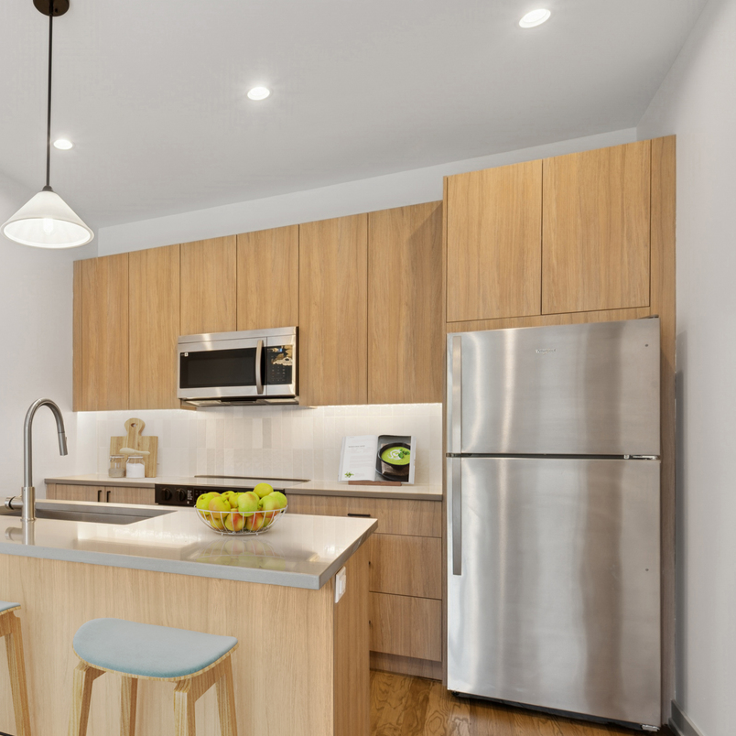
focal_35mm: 24
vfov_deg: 64.4
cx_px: 152
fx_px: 577
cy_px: 444
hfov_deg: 60.1
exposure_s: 1/10
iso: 100
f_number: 9
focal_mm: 14
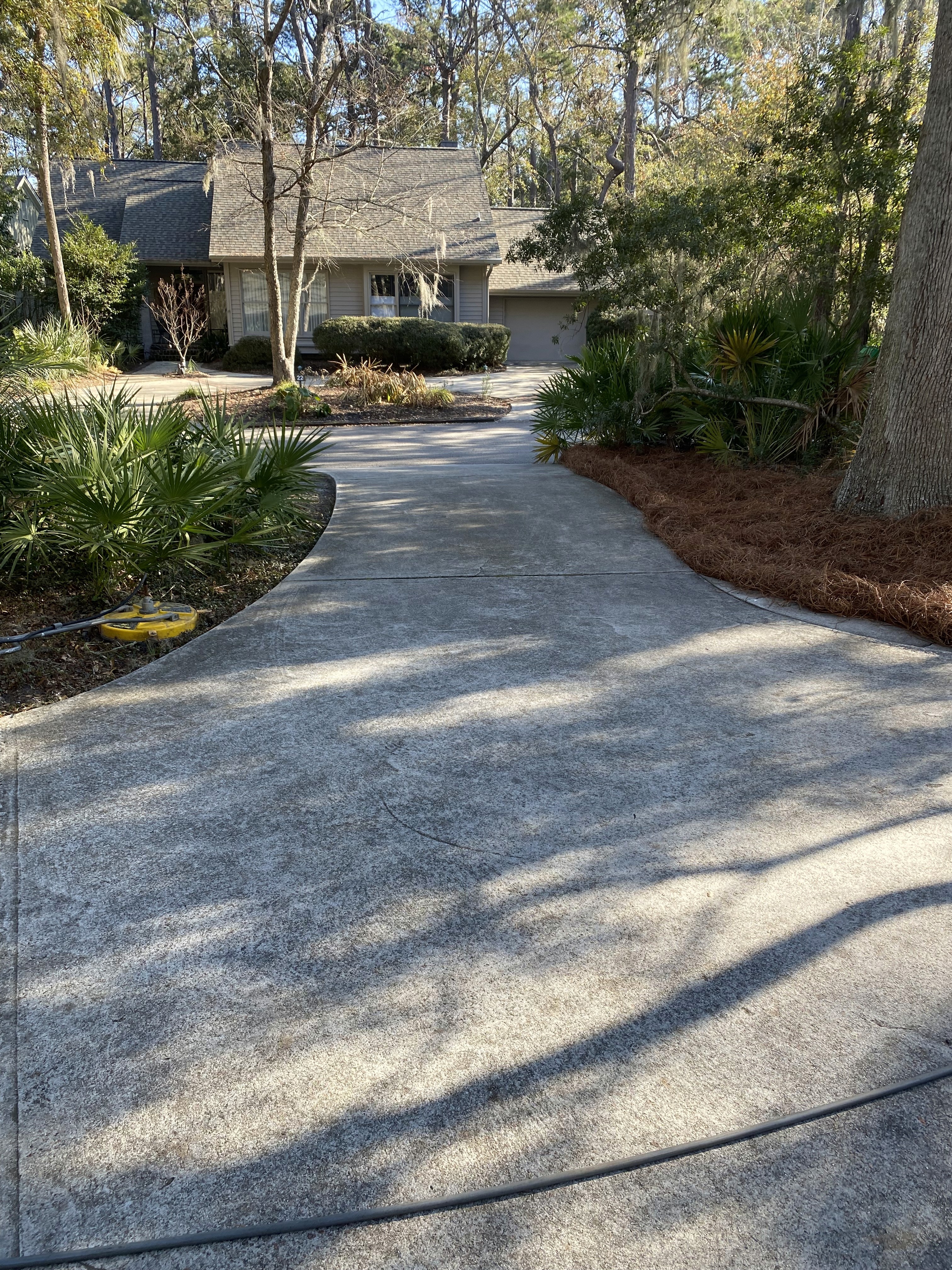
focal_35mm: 26
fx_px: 953
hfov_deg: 53.1
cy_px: 635
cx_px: 476
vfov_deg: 67.3
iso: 32
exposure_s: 1/256
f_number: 1.8
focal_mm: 4.25
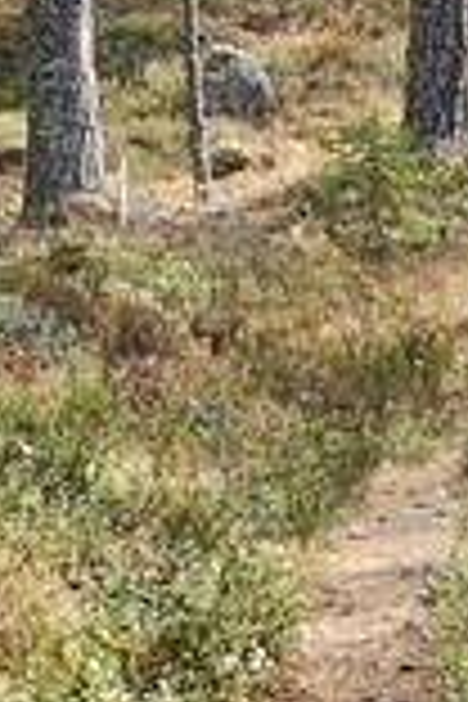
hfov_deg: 7.9
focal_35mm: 173
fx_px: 3373
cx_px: 468
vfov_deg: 11.9
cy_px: 400
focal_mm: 3.95
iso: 50
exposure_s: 1/153
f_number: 1.8
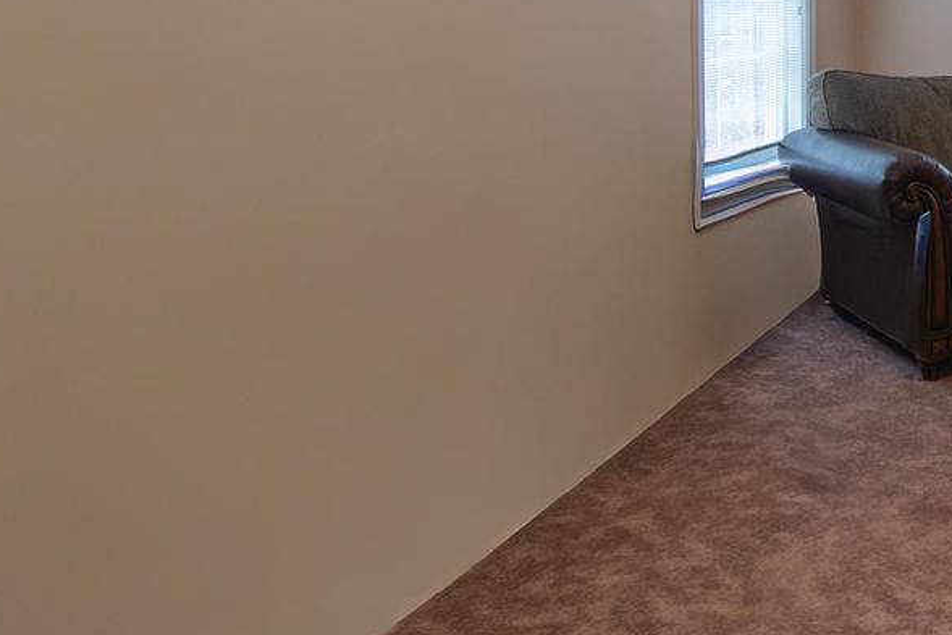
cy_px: 83
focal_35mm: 44
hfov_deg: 35.8
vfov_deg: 29.5
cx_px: 1115
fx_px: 1164
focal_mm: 18
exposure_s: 1/20
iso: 1000
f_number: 10
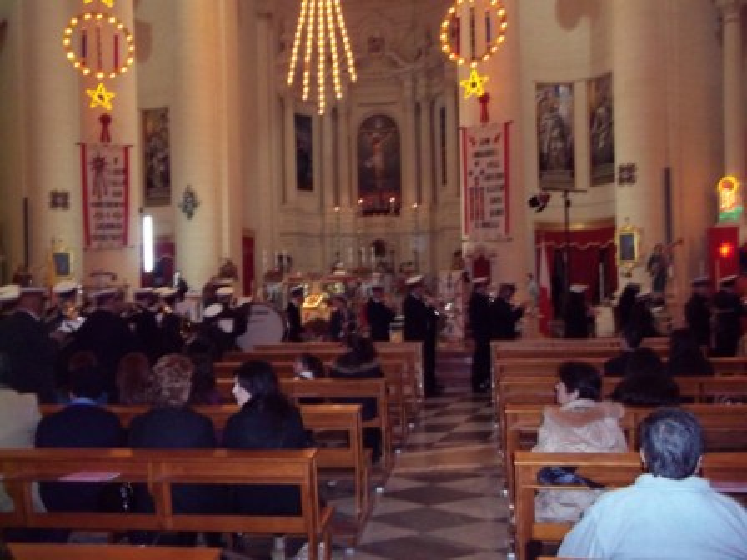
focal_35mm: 32
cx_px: 374
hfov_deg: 56.8
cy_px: 280
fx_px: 691
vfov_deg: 44.2
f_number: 2.9
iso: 400
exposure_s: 1/30
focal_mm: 5.7
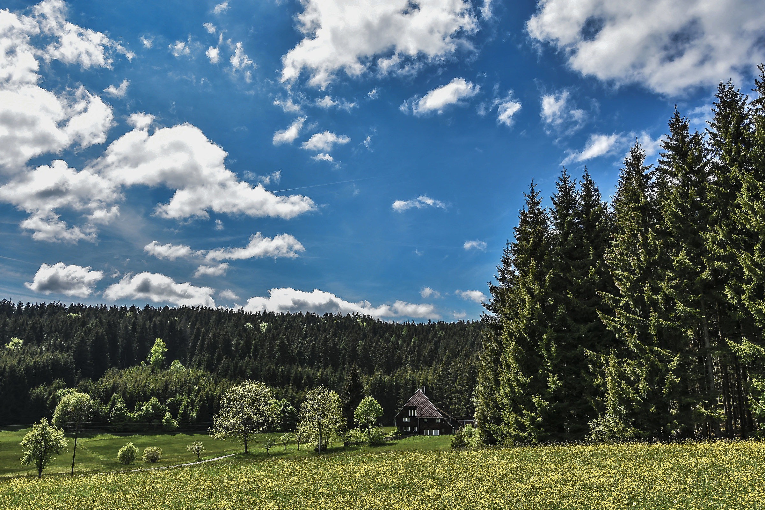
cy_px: 255
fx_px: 574
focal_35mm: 27
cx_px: 382
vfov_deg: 47.9
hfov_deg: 67.4
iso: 100
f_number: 9
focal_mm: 18
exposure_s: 1/250
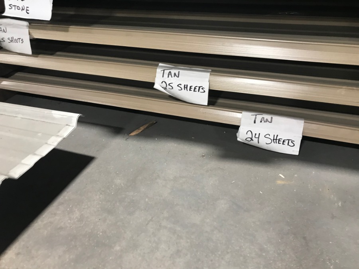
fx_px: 290
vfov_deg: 49.7
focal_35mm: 28
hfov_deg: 63.4
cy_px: 134
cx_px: 180
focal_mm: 3.99
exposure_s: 1/15
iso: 50
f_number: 1.8
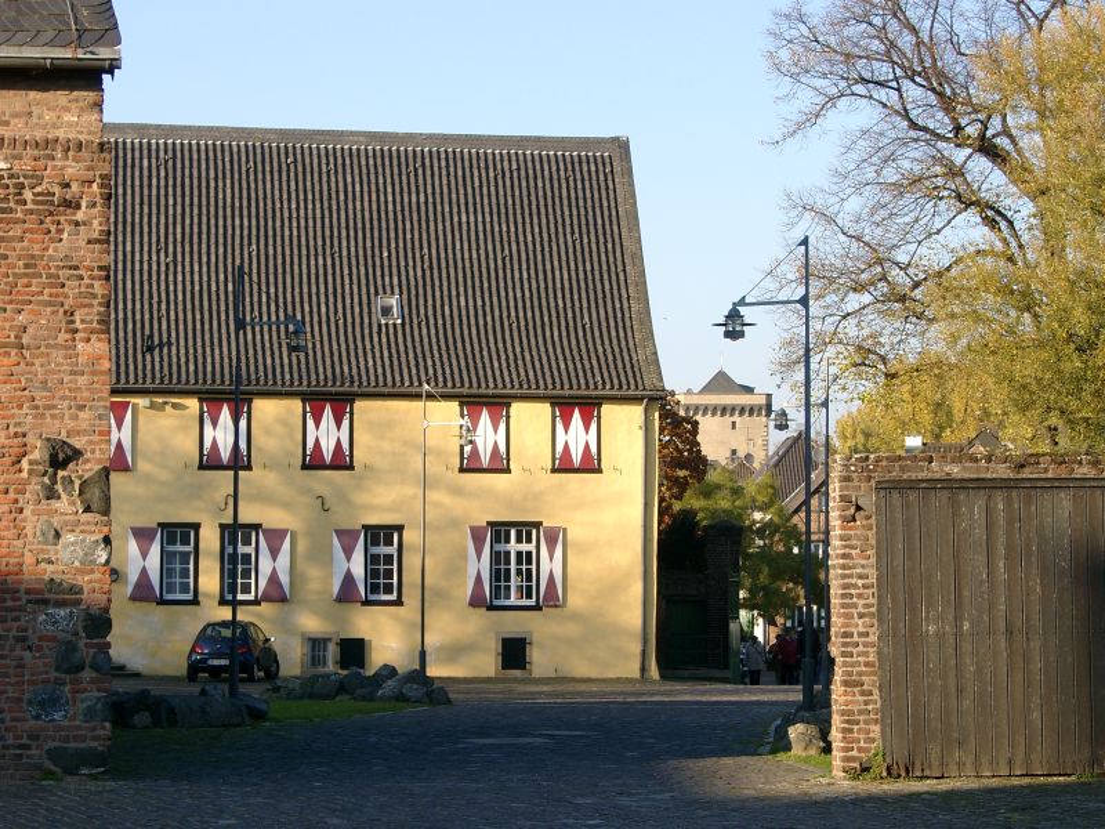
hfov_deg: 20.9
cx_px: 552
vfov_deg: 15.7
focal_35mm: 94
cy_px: 414
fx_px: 3001
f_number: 4
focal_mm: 19.44
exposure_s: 1/210
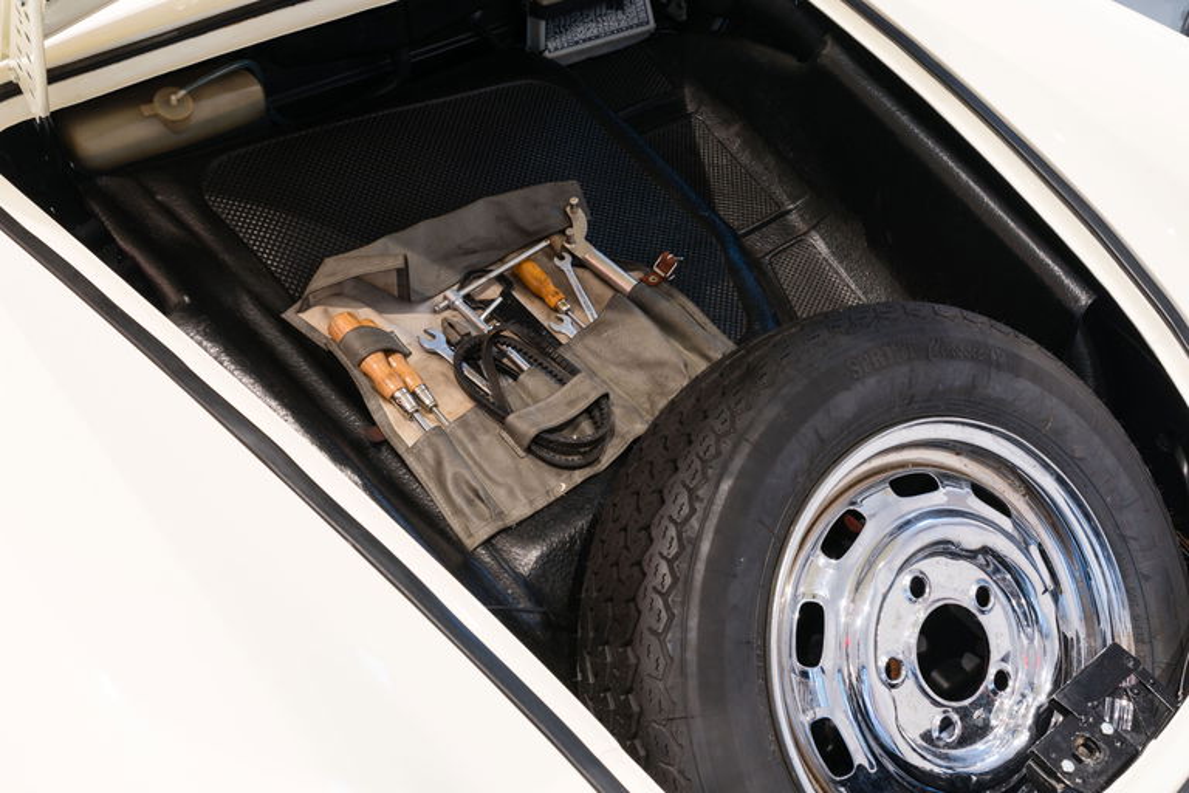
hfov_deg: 54.4
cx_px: 594
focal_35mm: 35
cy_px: 396
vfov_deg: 37.9
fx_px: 1156
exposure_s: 4
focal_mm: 35
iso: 100
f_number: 10
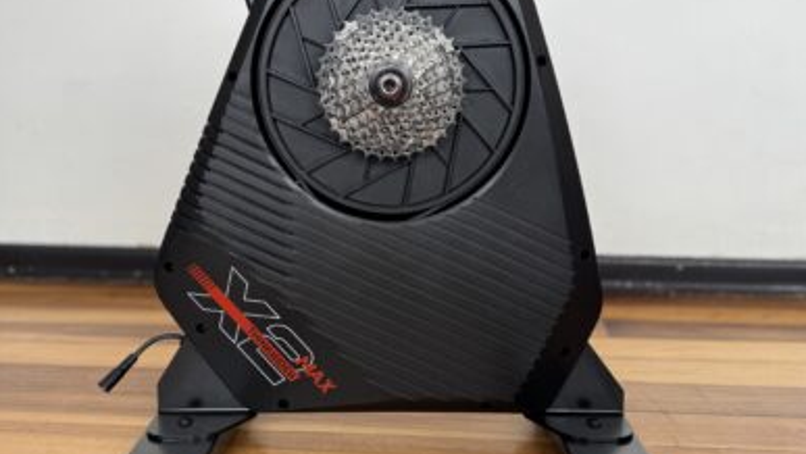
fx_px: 577
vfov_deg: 42.9
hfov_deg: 69.8
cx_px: 396
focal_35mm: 27
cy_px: 198
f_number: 1.78
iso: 64
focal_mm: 6.76
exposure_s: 1/227
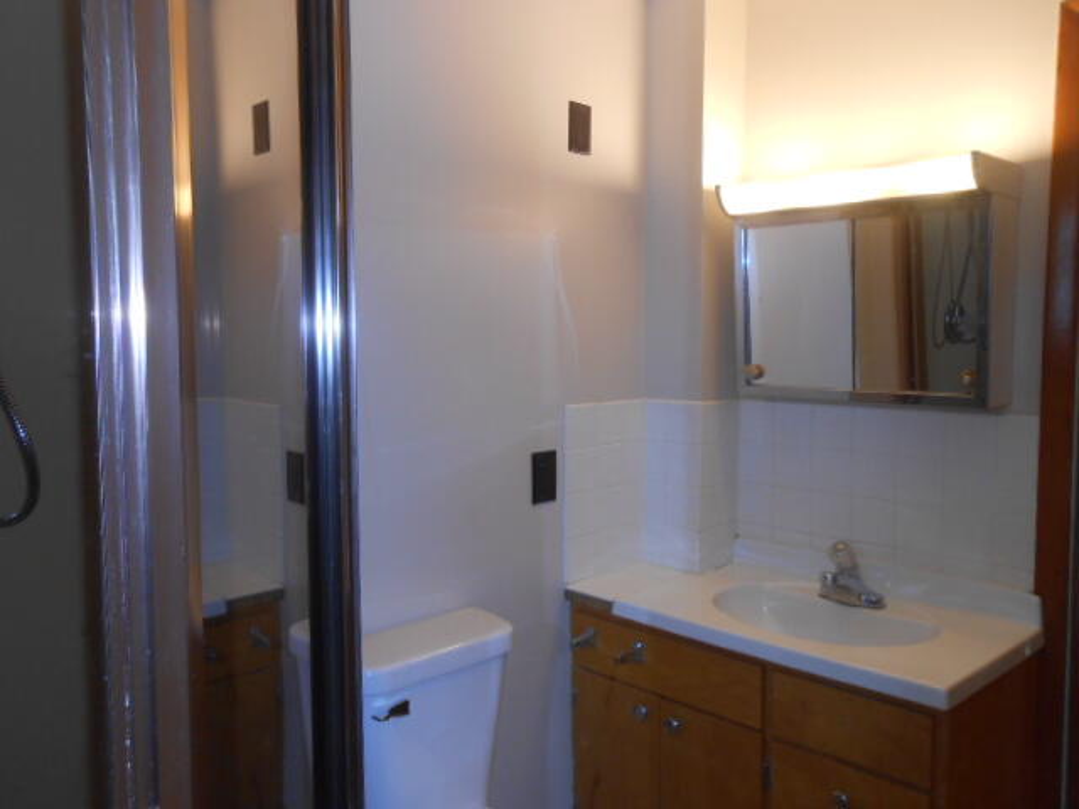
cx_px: 540
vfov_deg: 46.8
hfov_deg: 60.0
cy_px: 404
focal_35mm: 30
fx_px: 935
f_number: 3.8
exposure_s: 1/25
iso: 200
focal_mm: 5.3
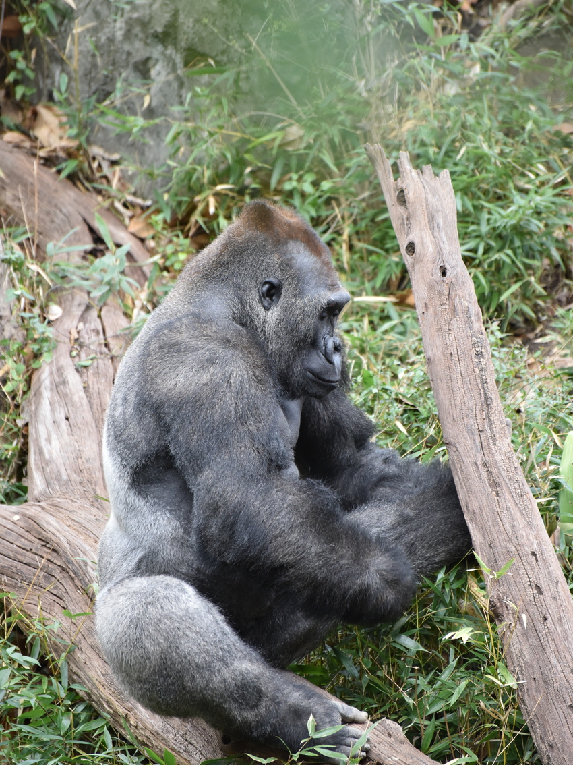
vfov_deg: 8.7
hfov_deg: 6.5
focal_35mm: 228
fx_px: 5034
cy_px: 386
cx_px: 286
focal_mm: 210
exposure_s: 1/500
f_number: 5.3
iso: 2000
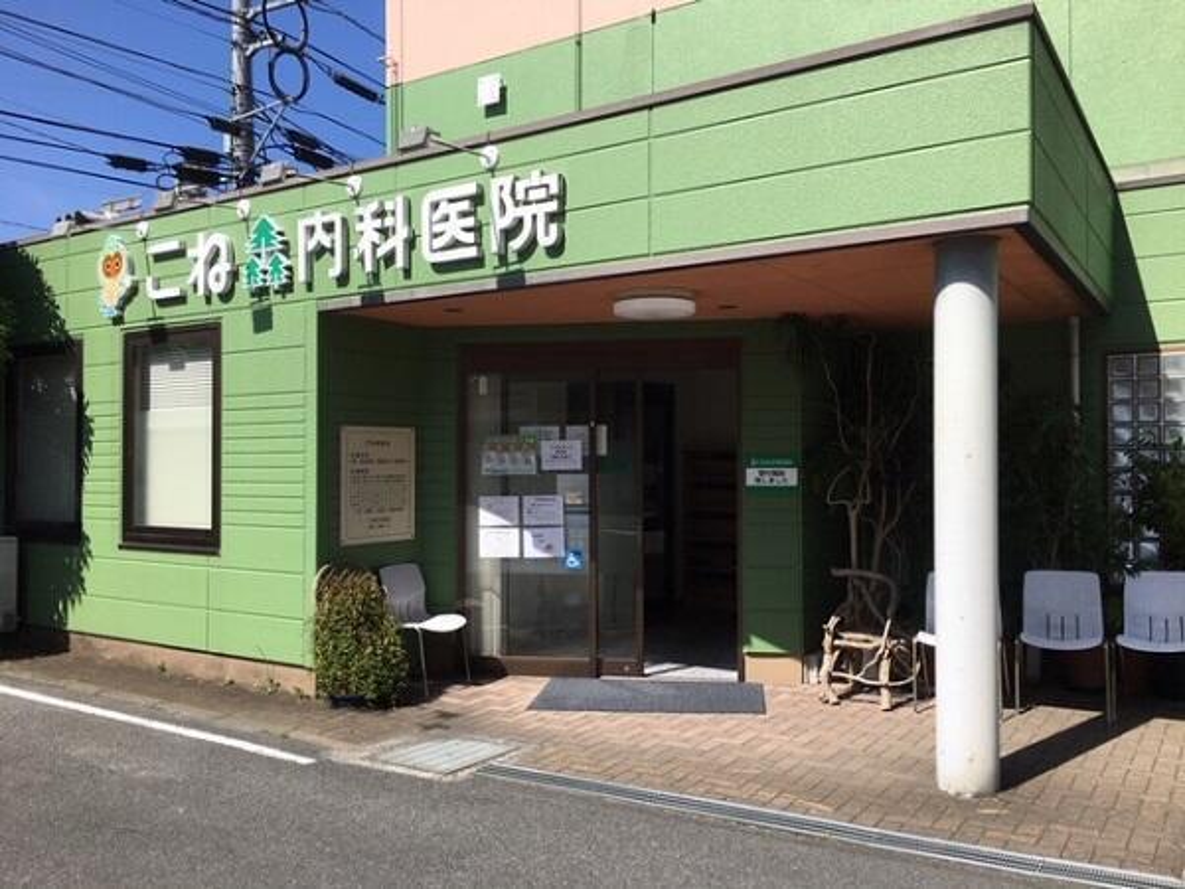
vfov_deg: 48.2
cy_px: 444
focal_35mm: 29
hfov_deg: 61.7
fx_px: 993
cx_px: 592
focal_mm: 4.15
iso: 25
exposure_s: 1/1570
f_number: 2.2
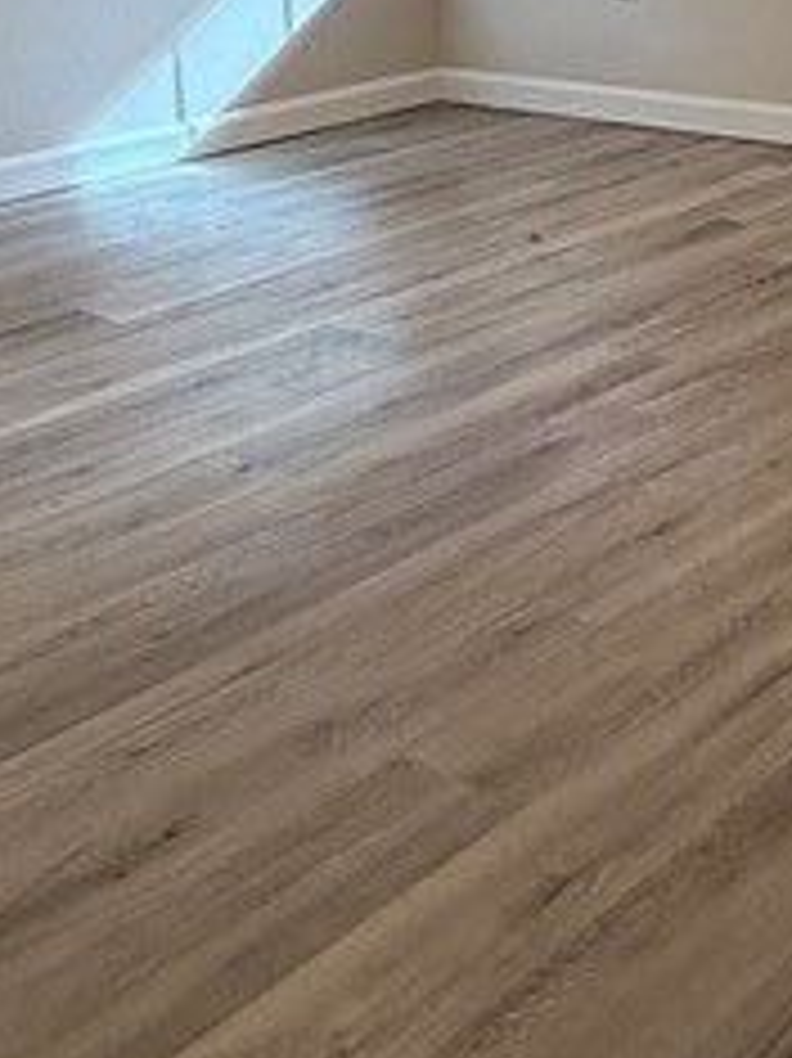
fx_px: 1863
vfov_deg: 27.9
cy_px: -198
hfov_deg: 23.7
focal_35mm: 61
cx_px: 603
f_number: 2.2
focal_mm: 2.22
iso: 100
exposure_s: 1/120
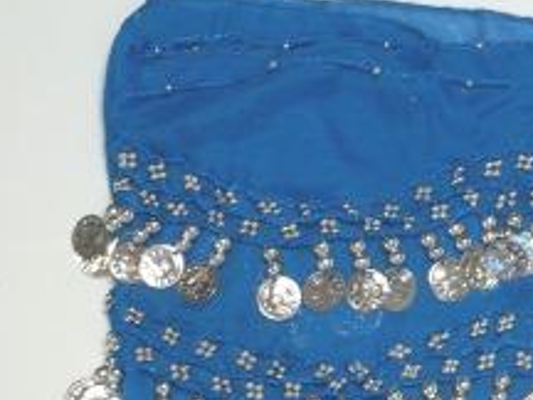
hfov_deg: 11.1
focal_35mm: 178
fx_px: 2741
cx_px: 461
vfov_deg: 8.3
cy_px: 272
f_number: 4.5
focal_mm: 15.4
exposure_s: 1/50
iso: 160
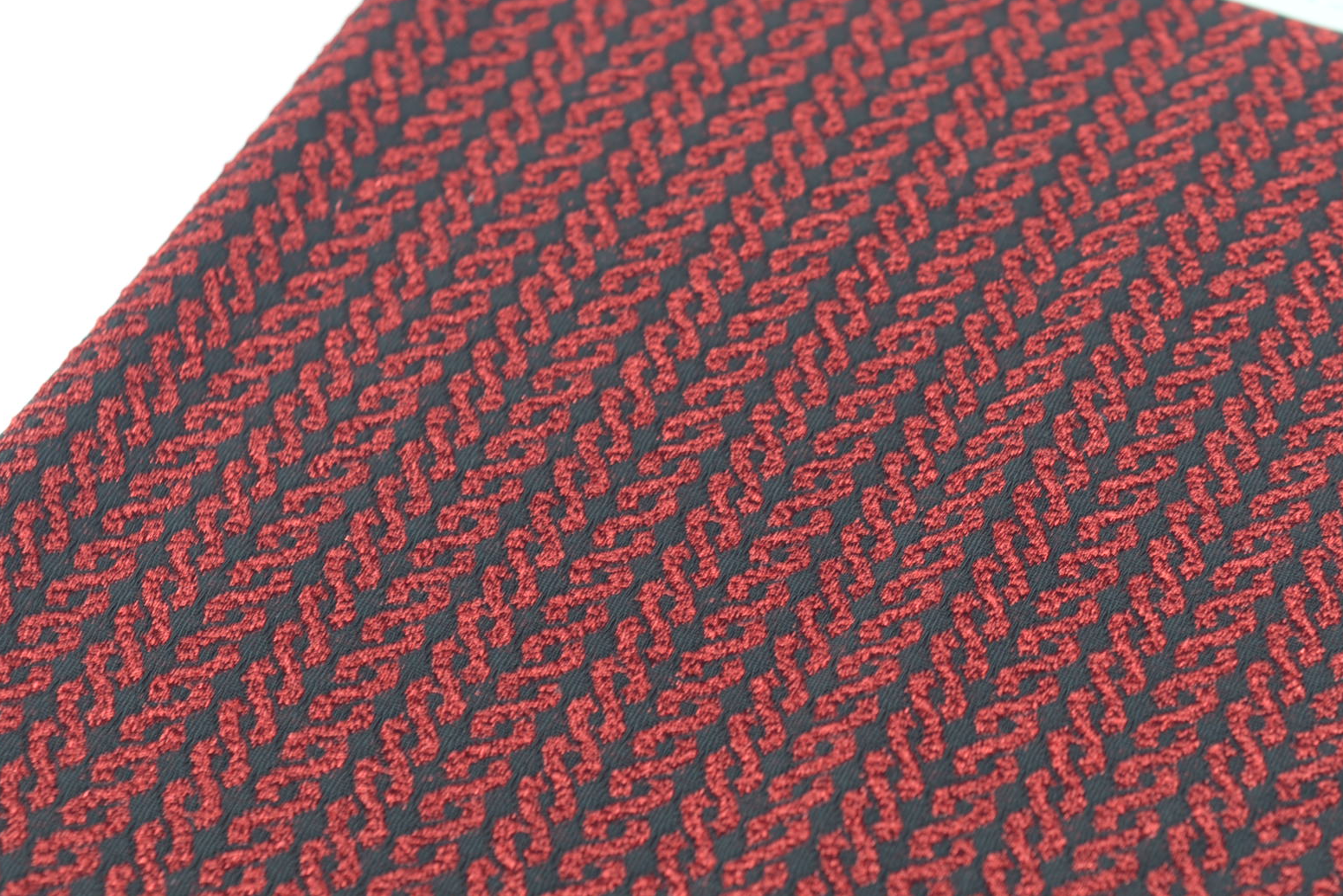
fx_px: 3619
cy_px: 565
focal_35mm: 97
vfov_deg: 14.1
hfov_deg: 20.8
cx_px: 1015
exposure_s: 1/40
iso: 100
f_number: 4
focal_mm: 50
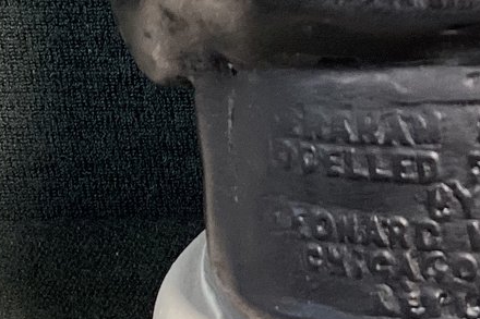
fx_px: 1479
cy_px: 130
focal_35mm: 111
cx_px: 568
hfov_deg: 17.6
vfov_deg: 12.3
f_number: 2.4
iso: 125
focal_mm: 3.3
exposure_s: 1/50
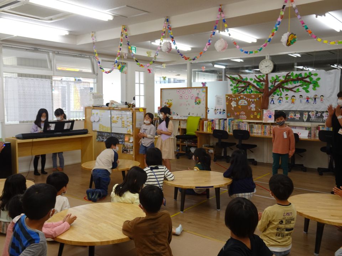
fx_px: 316
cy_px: 128
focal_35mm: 32
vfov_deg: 44.2
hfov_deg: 56.8
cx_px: 171
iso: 100
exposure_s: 1/40
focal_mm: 5.41
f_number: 4
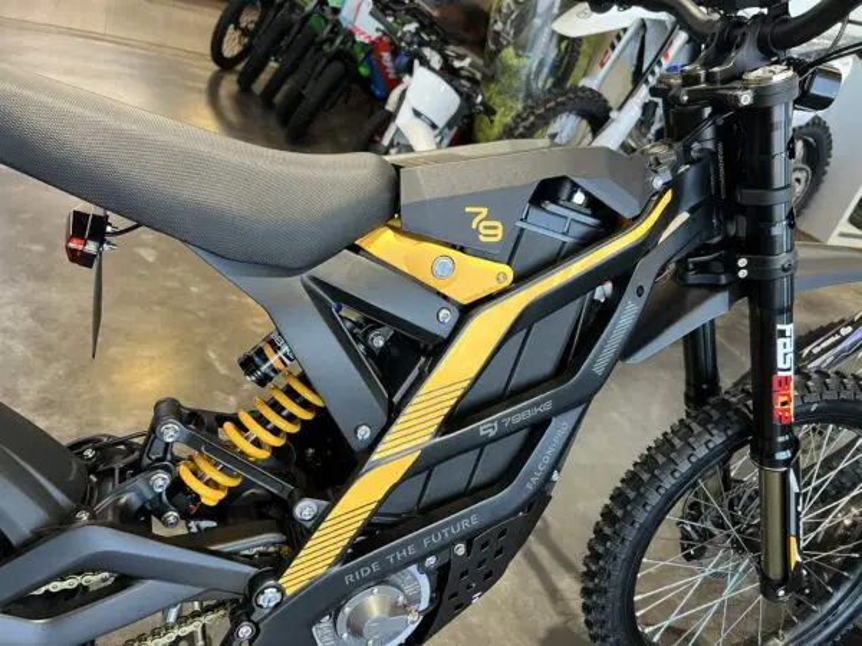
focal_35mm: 26
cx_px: 431
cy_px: 323
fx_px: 647
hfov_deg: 67.3
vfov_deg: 53.1
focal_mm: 5.7
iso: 200
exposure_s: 1/60
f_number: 1.5
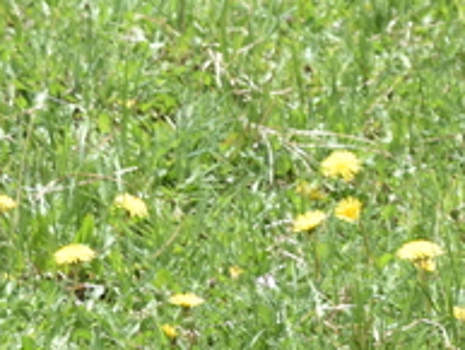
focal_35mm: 498
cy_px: -490
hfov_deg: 3.9
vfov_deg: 3.0
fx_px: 6694
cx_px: 1361
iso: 100
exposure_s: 1/160
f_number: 7.1
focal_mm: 78
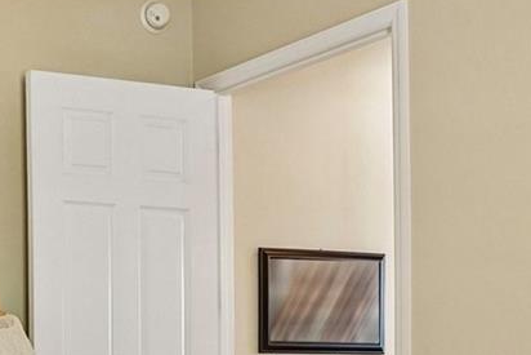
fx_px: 974
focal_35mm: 66
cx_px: -247
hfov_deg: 24.4
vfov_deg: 19.8
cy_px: 387
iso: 400
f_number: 8
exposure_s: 1/10
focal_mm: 17
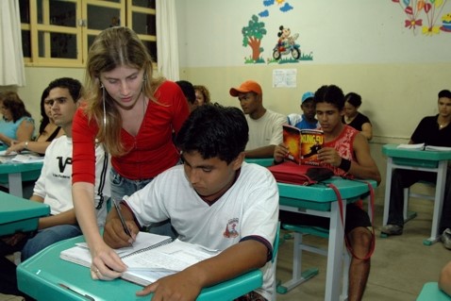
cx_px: 226
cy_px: 150
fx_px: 451
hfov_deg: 53.1
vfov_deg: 36.9
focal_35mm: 36
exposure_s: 1/30
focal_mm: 24
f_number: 5.6
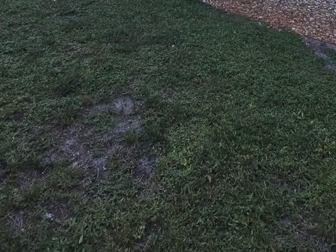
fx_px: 349
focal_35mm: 36
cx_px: 235
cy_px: -92
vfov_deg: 29.8
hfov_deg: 50.0
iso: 500
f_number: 2.2
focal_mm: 2.2
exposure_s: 1/60
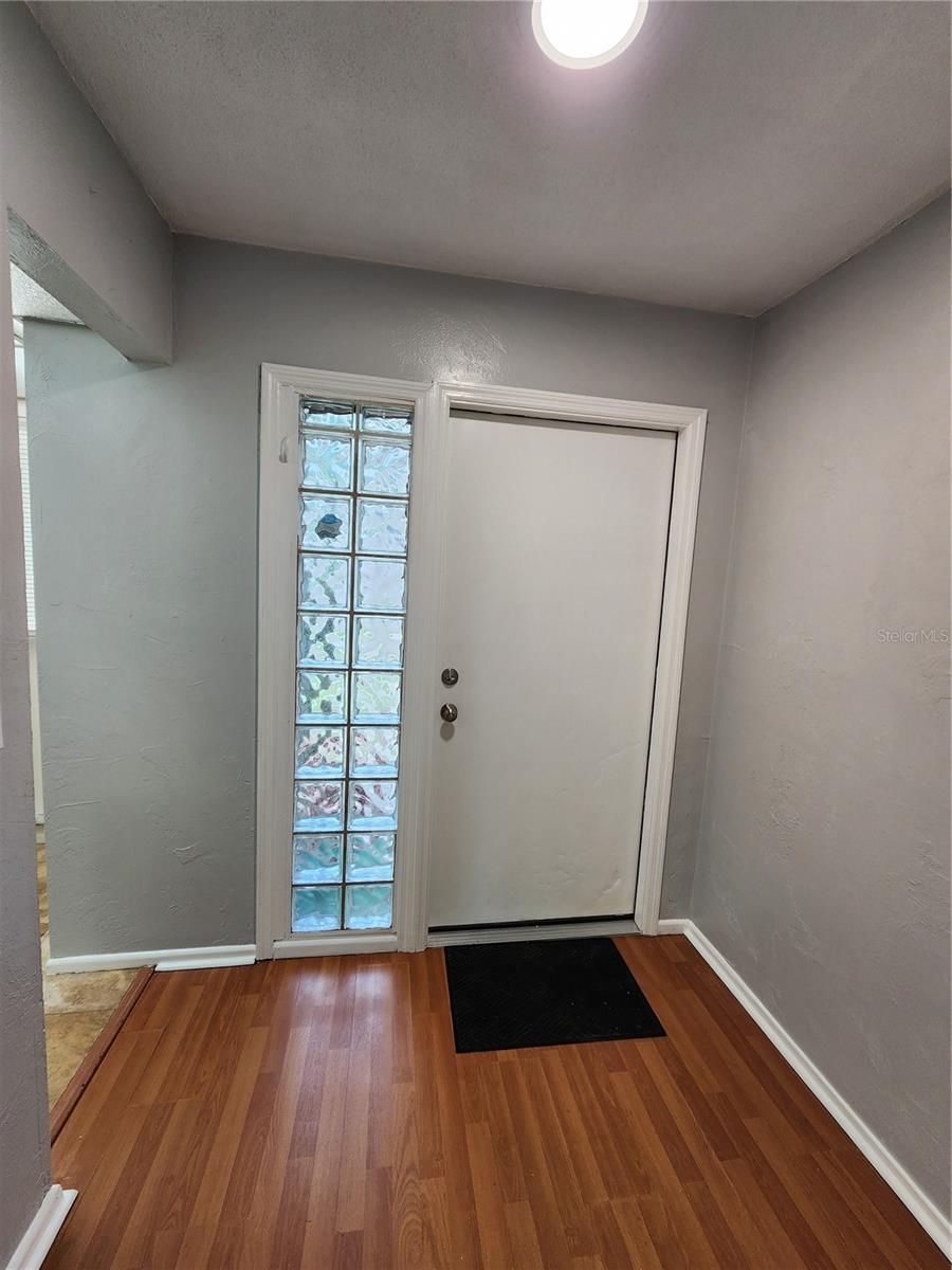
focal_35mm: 13
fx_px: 477
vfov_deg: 106.2
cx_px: 476
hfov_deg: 89.9
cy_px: 635
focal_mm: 2.2
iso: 100
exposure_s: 1/60
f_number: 2.2
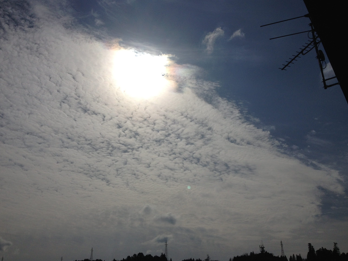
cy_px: 128
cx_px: 165
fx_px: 382
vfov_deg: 37.7
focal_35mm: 38
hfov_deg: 49.0
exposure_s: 1/27778
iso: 64
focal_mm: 4.28
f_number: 2.4
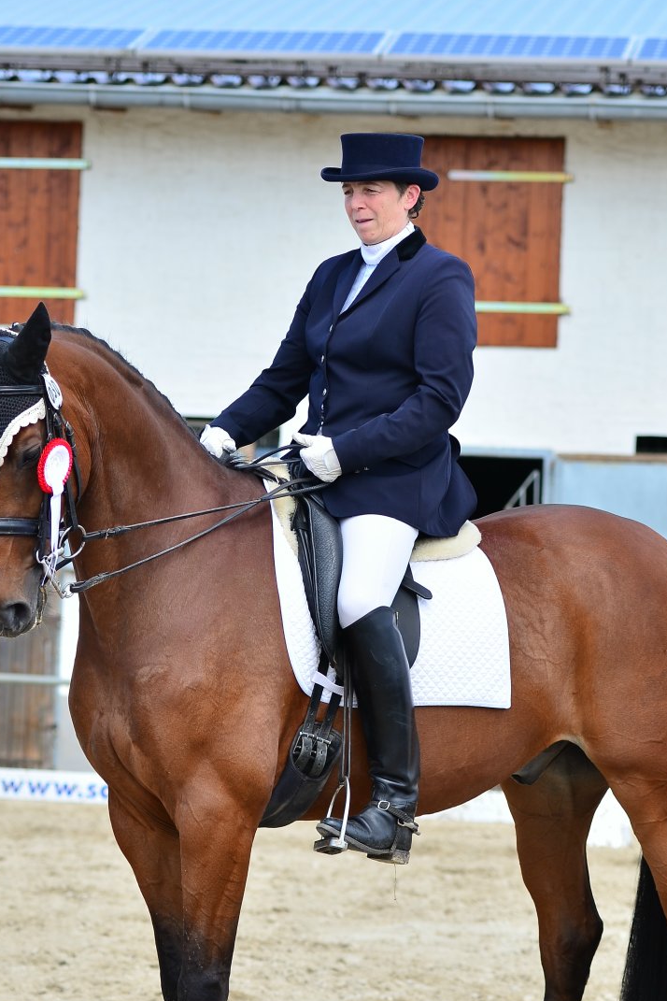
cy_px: 634
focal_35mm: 147
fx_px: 4085
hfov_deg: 9.3
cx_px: 311
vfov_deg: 13.9
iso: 100
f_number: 2.8
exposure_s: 1/800
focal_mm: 70
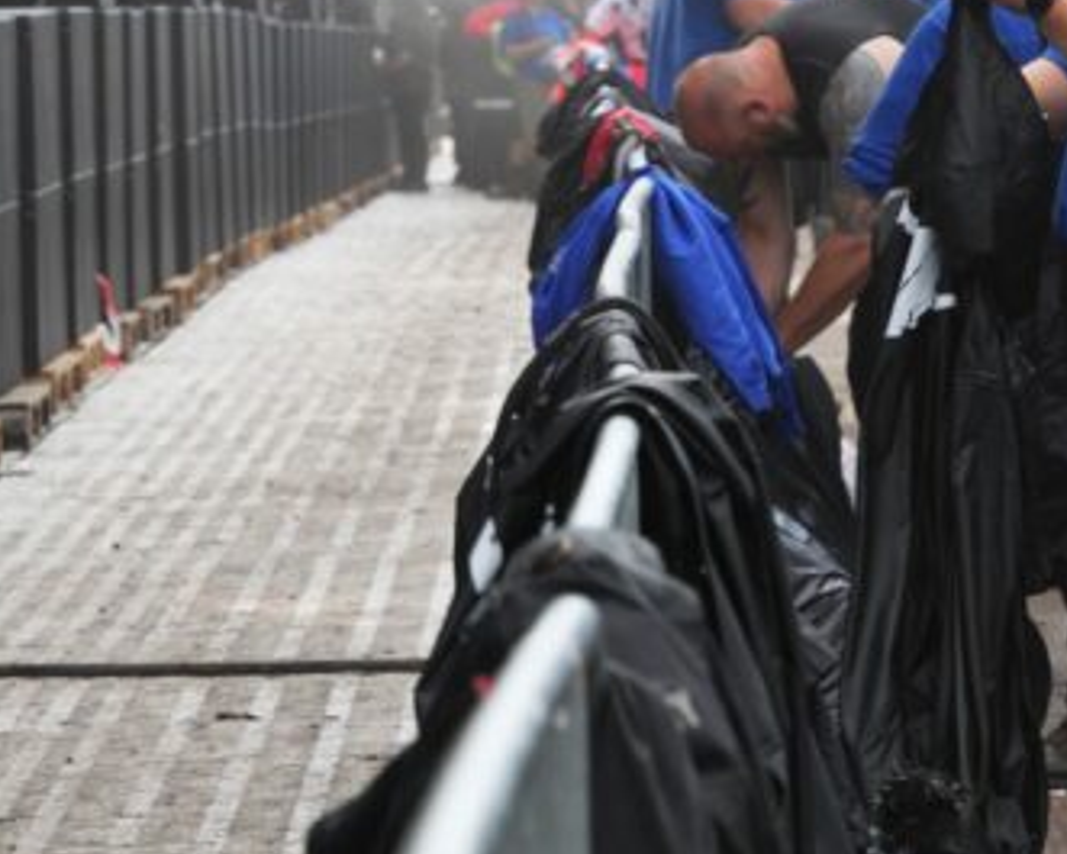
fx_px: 8655
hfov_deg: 7.0
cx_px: 919
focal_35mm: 274
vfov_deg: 5.6
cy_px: 213
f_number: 5.6
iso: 100
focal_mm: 84
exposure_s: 1/200
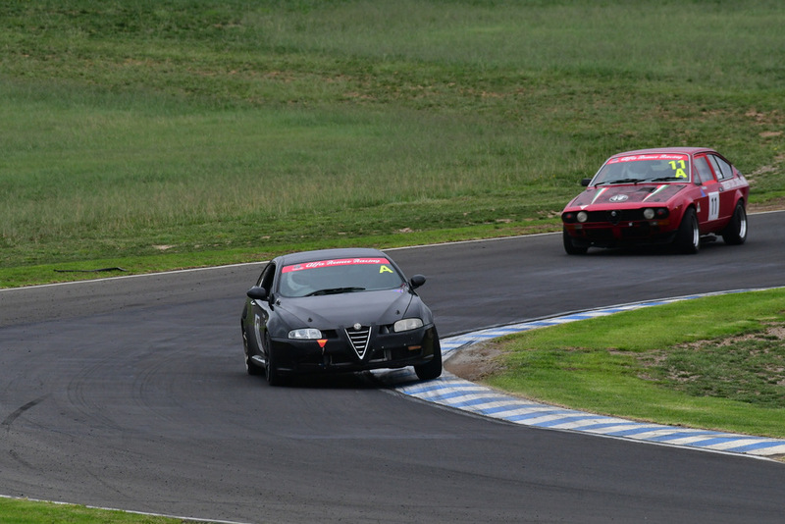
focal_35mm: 720
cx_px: 392
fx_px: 15705
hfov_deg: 2.9
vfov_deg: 1.9
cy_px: 262
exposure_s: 1/640
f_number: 11
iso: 1000
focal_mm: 480
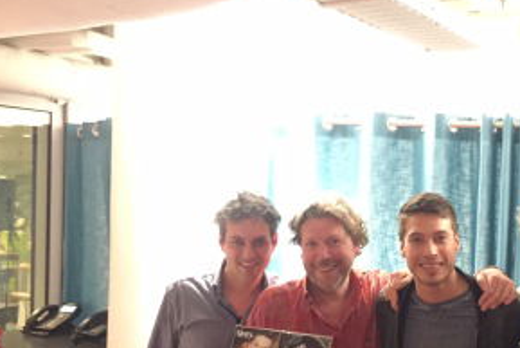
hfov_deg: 36.9
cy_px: 210
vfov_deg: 26.0
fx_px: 751
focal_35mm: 52
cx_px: 410
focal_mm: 4.15
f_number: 2.2
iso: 800
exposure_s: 1/17
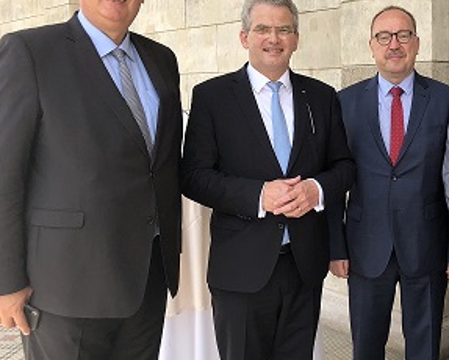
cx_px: 379
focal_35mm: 48
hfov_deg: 37.0
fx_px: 638
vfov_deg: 31.5
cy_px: 164
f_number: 1.8
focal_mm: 3.99
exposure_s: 1/417
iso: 20
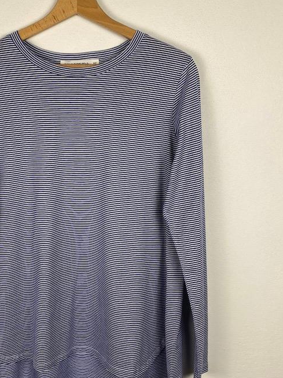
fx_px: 426
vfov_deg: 47.9
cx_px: 80
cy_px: 188
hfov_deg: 36.1
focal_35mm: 39
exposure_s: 1/100
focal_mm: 4.25
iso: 50
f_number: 1.8
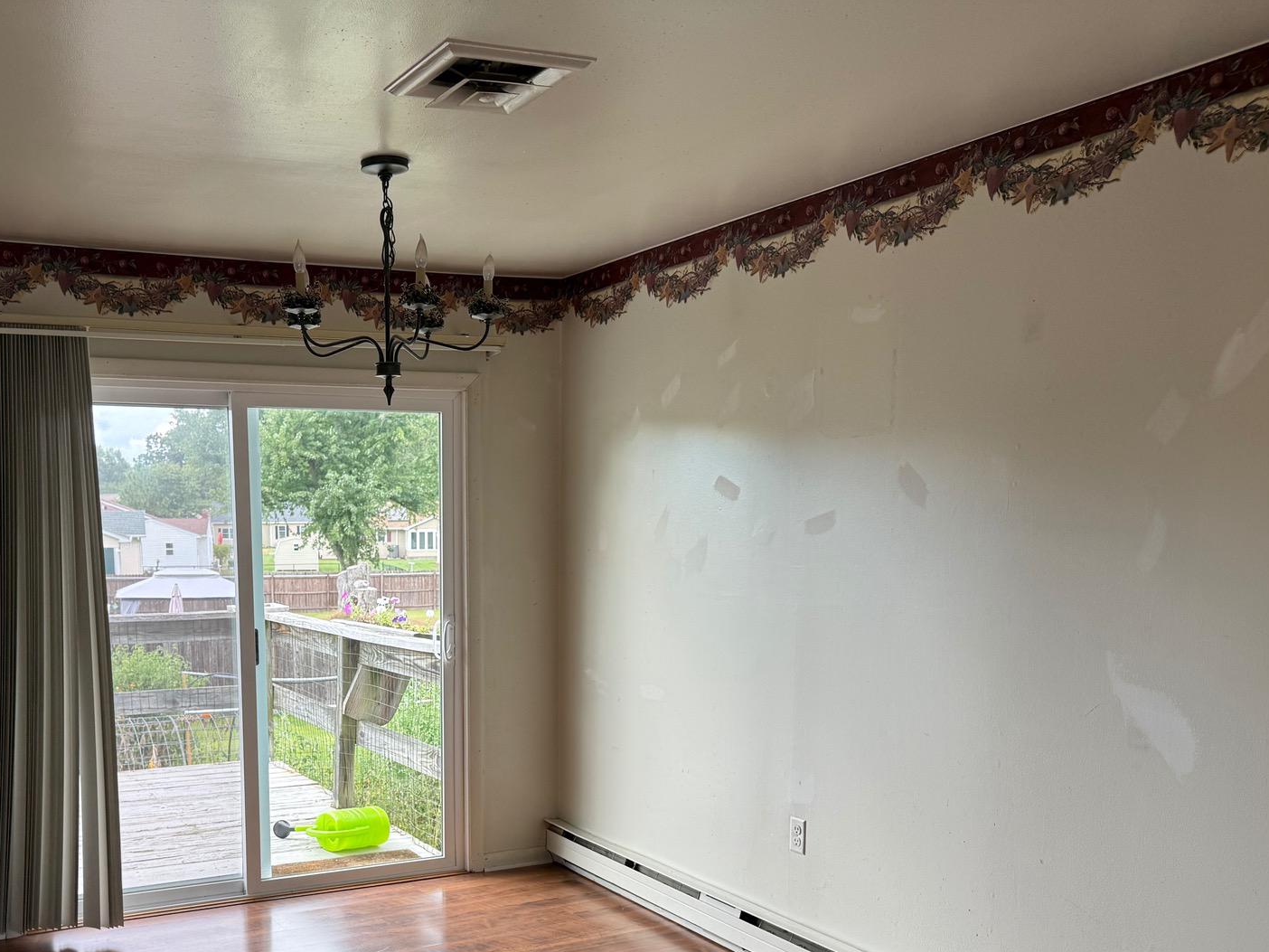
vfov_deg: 39.8
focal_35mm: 35
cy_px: 693
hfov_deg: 51.7
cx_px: 428
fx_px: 1283
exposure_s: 1/146
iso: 64
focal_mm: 6.76
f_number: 1.78
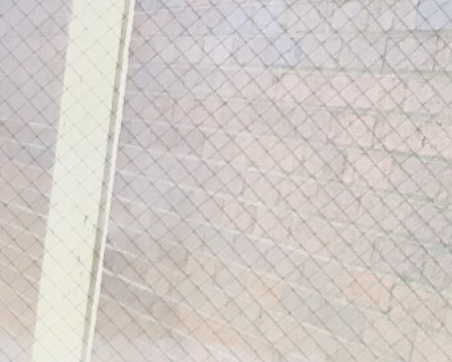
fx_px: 1672
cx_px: -495
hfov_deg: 13.0
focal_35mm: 125
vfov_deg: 11.5
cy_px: 629
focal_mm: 4.15
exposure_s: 1/30
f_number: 2.2
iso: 50
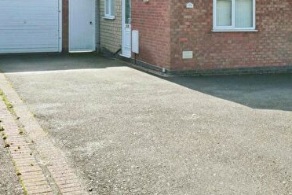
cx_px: 228
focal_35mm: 64
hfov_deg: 30.7
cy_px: 14
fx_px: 519
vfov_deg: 20.7
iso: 2000
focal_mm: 34
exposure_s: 1/2000
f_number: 10
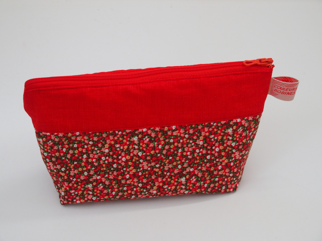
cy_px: 120
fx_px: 707
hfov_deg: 25.7
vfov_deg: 19.4
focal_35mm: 76
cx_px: 161
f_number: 2.8
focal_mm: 16.1
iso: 200
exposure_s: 1/100
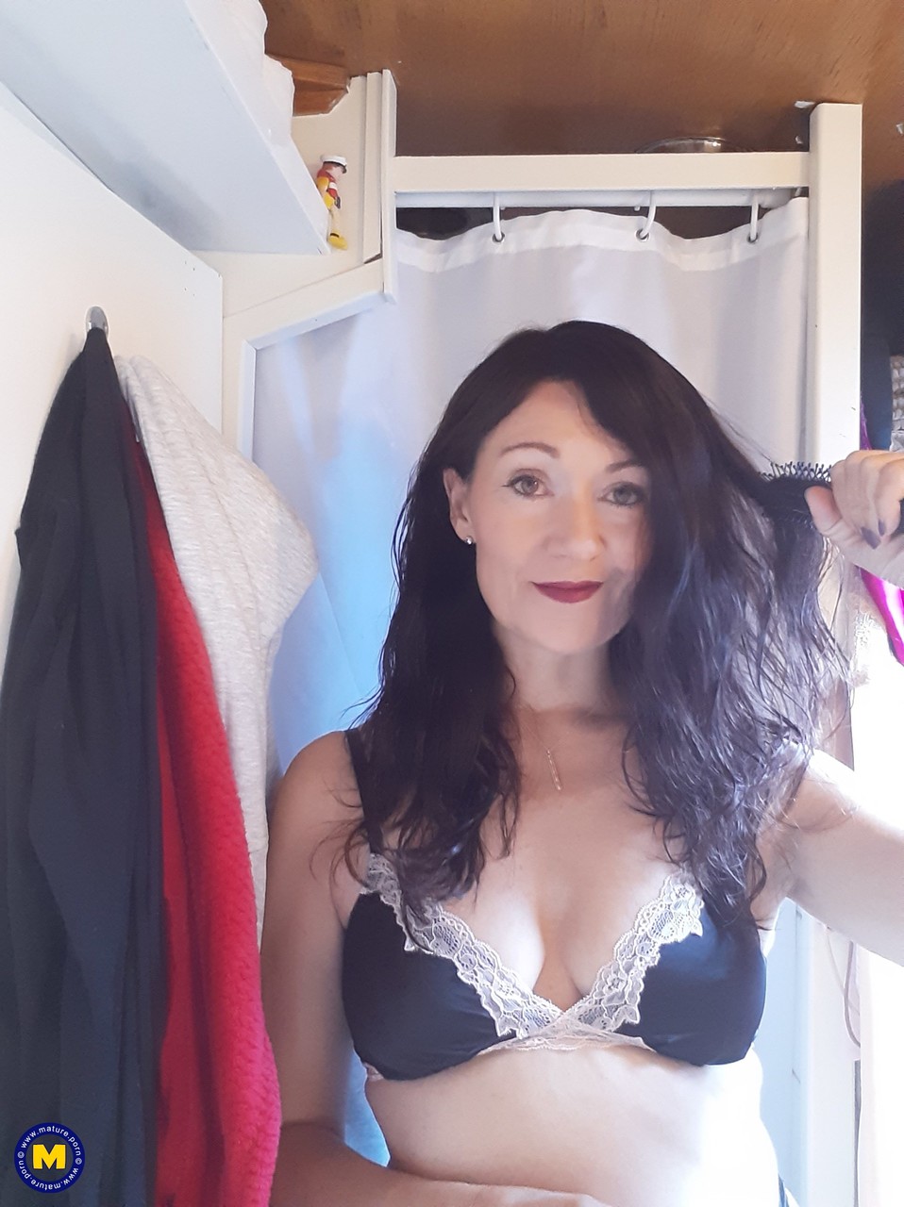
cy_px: 604
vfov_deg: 58.4
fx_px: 1081
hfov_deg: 45.4
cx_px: 452
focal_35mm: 31
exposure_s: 1/11
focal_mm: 2.61
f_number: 2
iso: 500
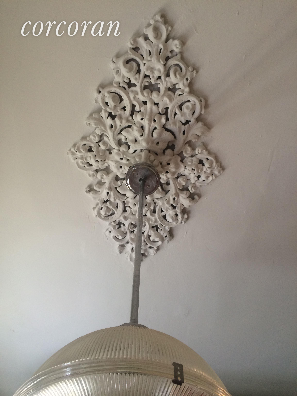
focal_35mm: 30
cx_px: 148
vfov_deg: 60.0
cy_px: 198
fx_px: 343
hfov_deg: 46.8
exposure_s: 1/30
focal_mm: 4.12
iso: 100
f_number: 2.2
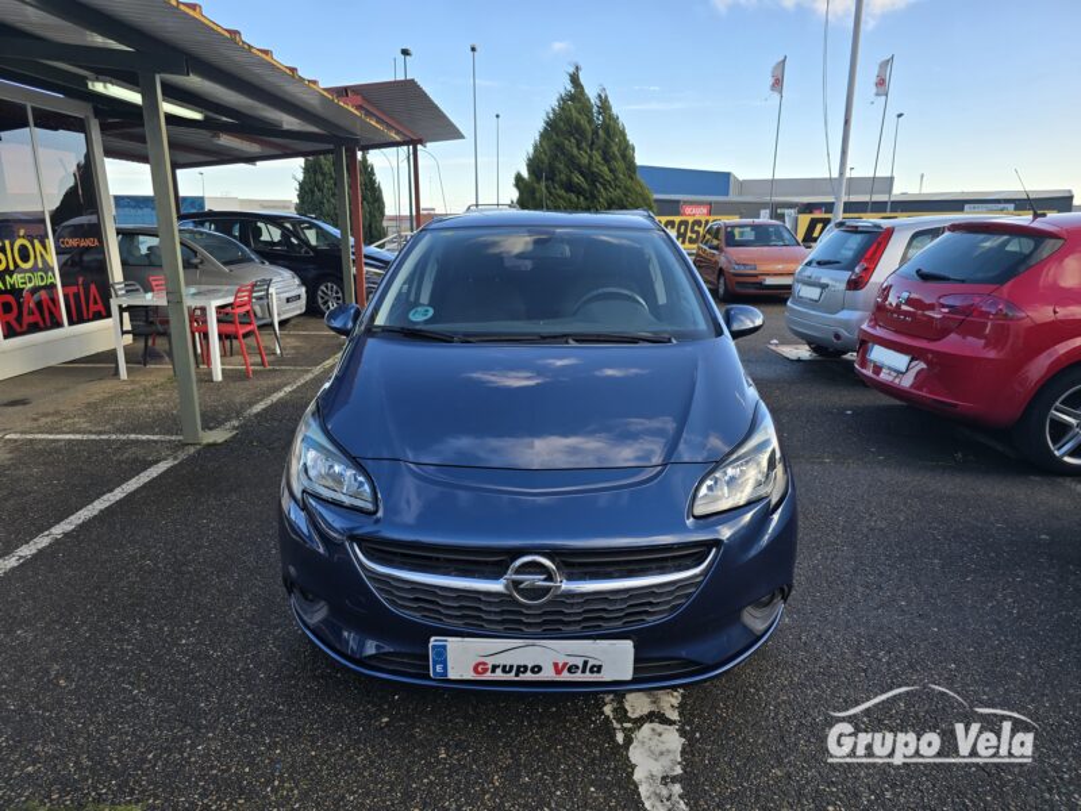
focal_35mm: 23
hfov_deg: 73.9
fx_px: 718
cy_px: 406
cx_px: 540
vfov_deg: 58.9
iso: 12
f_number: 1.7
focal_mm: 6.3
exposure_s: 1/208
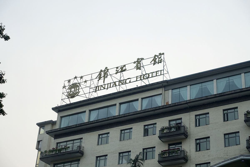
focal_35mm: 70
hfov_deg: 28.8
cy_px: 84
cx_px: 125
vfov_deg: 19.5
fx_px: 486
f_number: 2.8
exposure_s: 1/200
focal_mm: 25.61
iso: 320
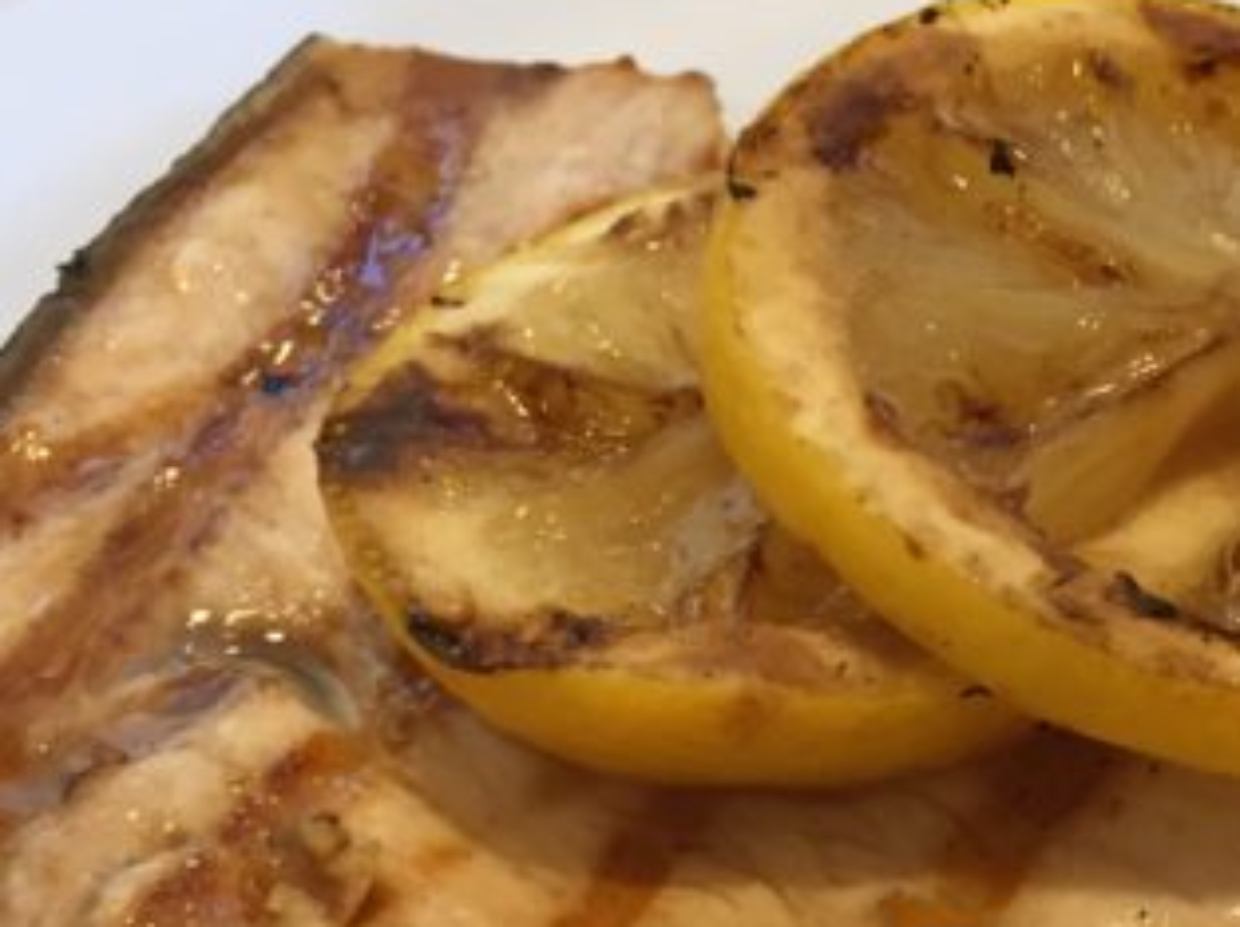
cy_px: 1216
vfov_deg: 14.8
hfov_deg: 19.6
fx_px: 3399
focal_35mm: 95
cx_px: 1454
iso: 64
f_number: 2.2
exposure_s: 1/30
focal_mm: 4.15
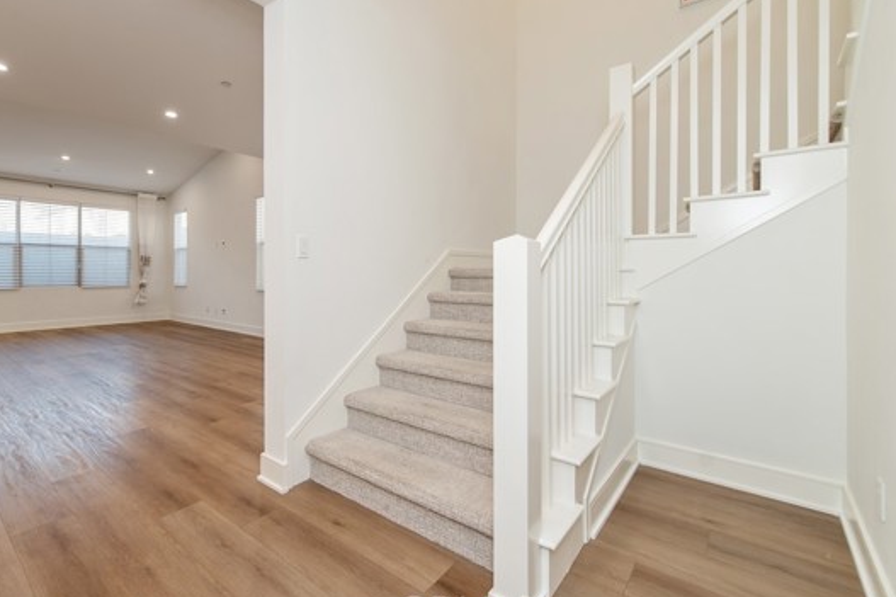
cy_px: 274
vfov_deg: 70.3
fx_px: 423
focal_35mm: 17
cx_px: 371
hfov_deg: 92.4
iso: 360
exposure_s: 1/60
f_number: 4
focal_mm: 14
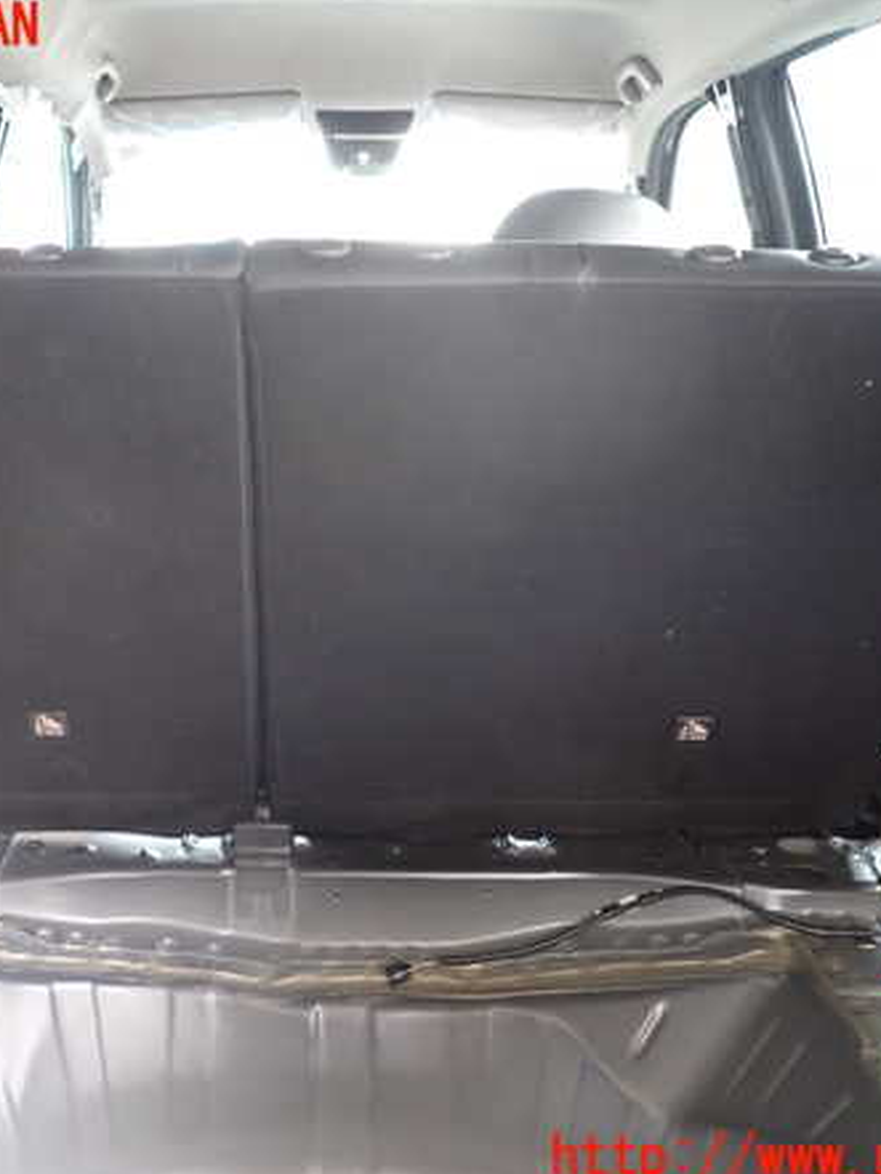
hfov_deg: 41.6
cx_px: 354
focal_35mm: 34
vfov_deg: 53.9
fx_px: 1153
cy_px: 594
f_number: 2
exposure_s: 1/30
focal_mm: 4.5
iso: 500
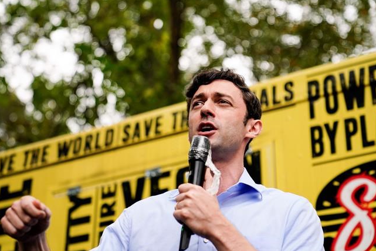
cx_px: 189
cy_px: 126
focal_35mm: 71
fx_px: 741
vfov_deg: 19.2
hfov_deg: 28.5
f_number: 2.8
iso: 400
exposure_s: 1/1250
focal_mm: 70
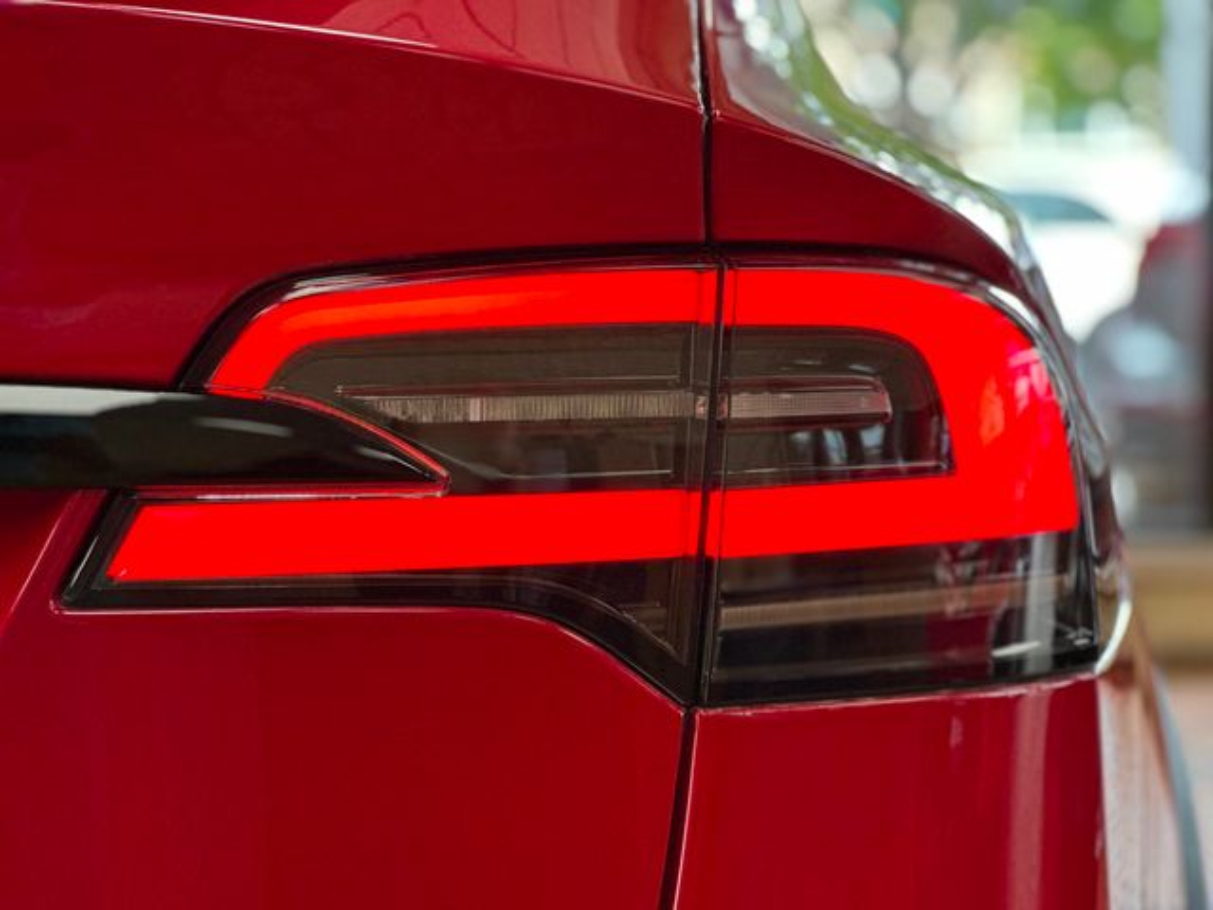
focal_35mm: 77
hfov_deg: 25.3
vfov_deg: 19.1
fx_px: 2698
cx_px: 606
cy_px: 455
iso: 200
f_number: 2.8
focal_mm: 9
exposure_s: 1/120
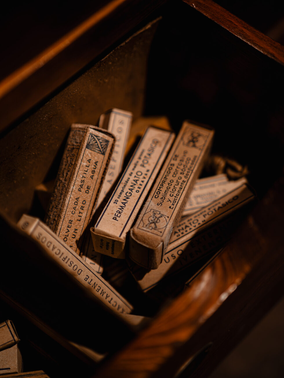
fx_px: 985
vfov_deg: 21.8
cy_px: 189
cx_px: 142
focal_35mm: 90
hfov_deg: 16.4
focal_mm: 45
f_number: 1.2
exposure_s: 1/500
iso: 320
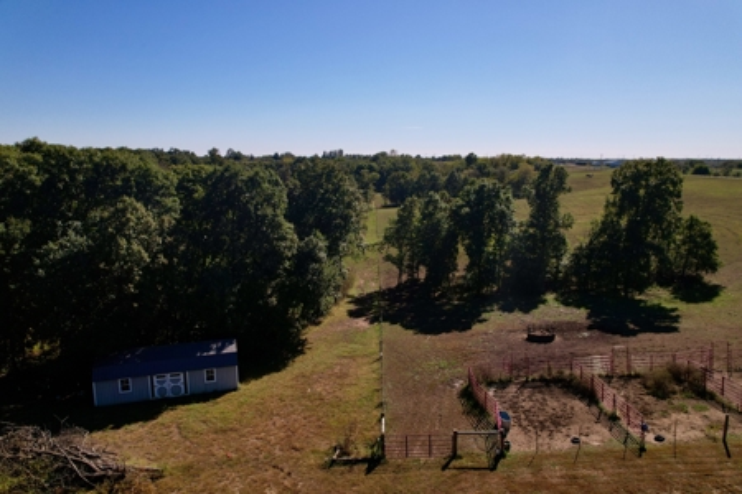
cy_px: 247
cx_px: 371
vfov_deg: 57.2
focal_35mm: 22
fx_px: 453
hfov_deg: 78.6
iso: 100
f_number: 2.8
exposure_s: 1/120
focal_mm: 8.38
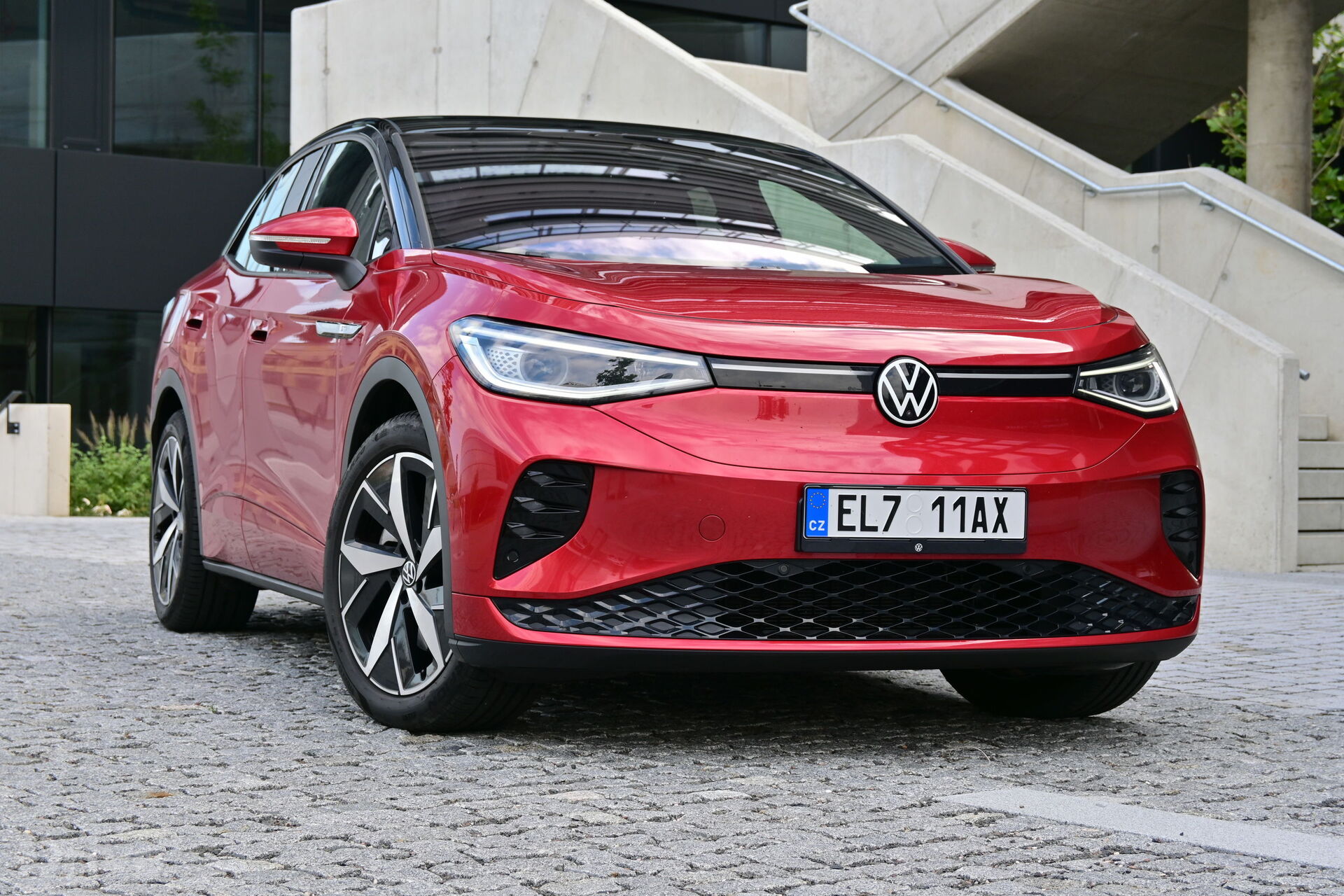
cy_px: 448
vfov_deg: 19.3
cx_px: 672
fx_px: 2632
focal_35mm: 70
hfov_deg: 28.6
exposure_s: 1/125
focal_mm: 47
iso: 100
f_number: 6
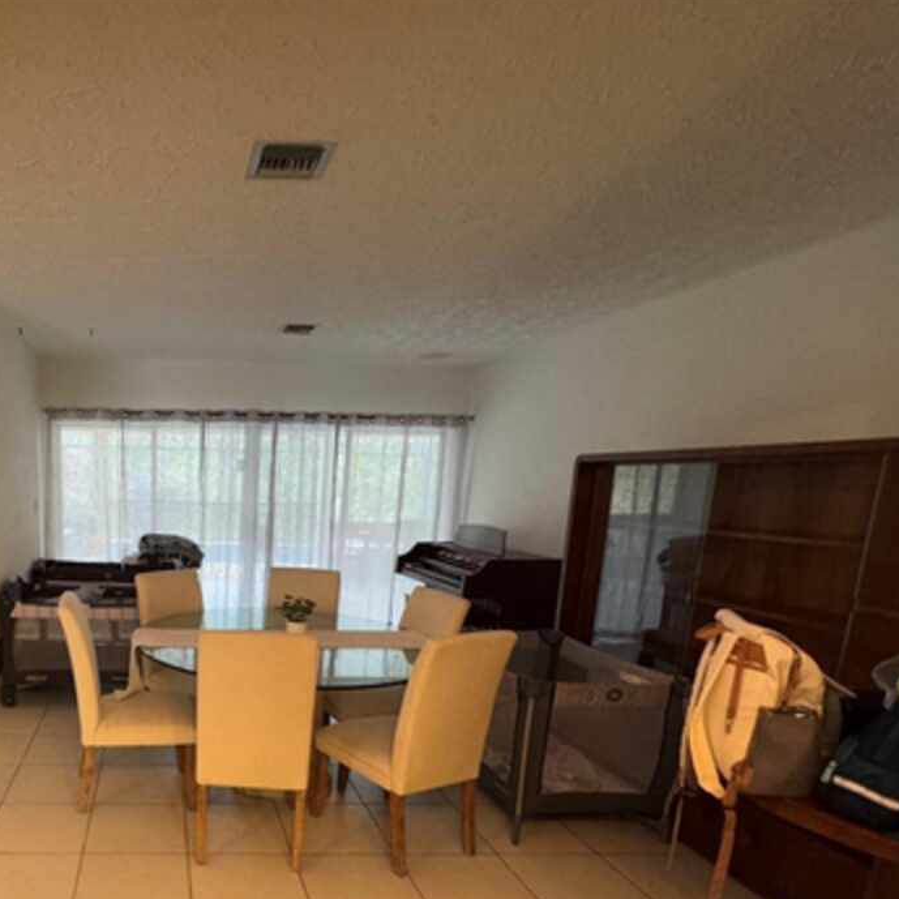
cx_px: 181
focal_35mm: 23
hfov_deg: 61.7
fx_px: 676
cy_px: 620
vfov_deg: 65.0
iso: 500
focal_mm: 2.22
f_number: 2.2
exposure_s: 1/60
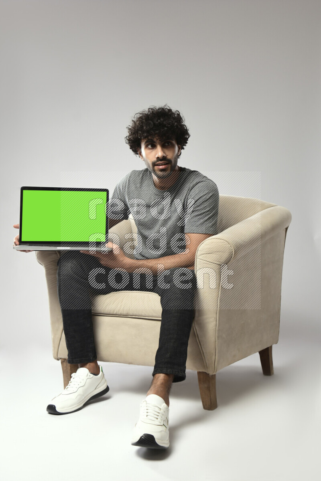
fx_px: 468
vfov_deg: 54.4
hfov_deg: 37.9
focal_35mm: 35
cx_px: 160
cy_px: 240
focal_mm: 35
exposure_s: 1/125
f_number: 5
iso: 400
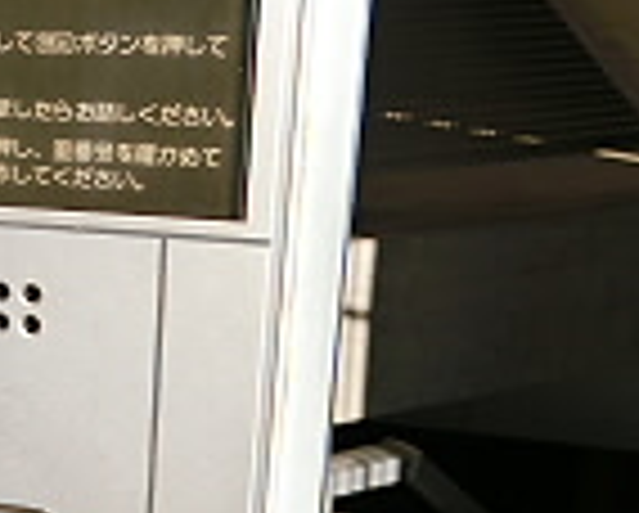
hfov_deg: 23.3
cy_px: 306
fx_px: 1382
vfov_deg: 21.0
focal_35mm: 73
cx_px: -169
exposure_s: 1/1000
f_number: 2.8
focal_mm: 5.4
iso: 80
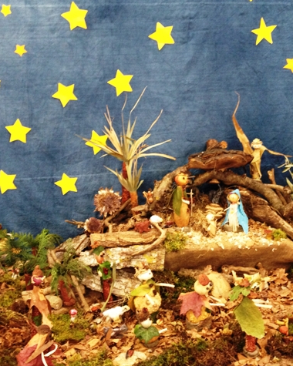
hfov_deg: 32.7
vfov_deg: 40.3
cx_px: 162
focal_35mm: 46
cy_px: 182
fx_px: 499
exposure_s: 1/20
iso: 200
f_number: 2.4
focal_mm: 4.28
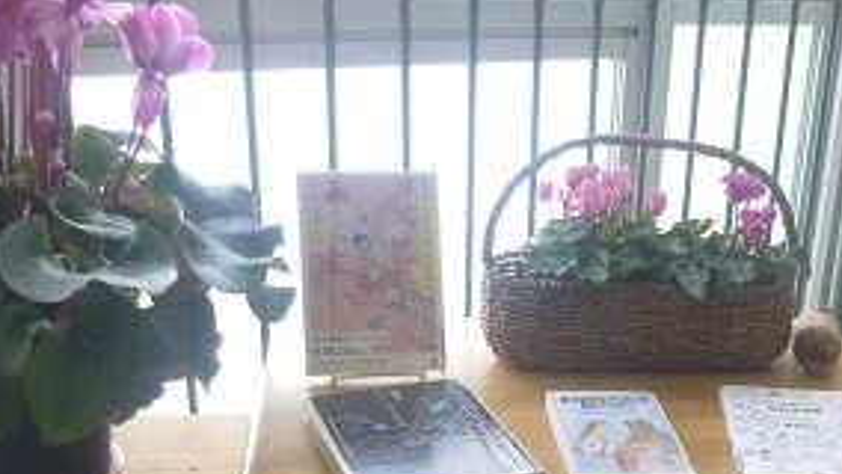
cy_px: 434
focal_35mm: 48
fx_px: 1072
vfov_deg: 24.2
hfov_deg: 42.1
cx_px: 587
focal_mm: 4.5
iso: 200
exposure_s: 1/60
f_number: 3.1
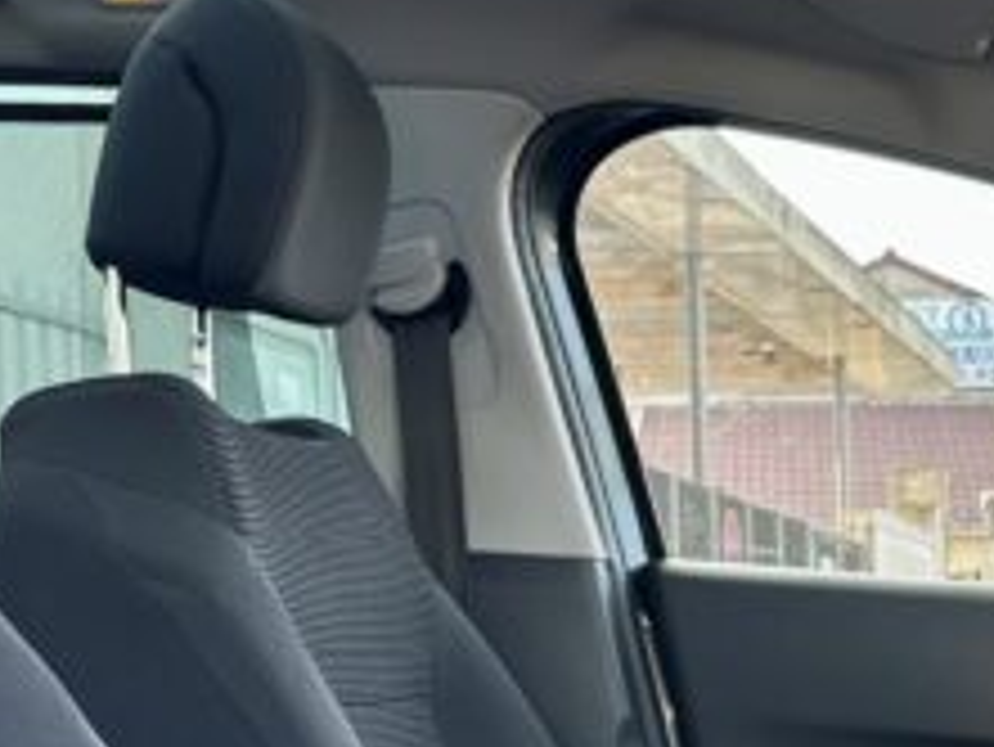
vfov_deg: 16.7
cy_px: 706
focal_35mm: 87
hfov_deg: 22.2
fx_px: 2500
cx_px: 810
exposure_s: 1/121
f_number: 1.78
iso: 64
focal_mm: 6.86
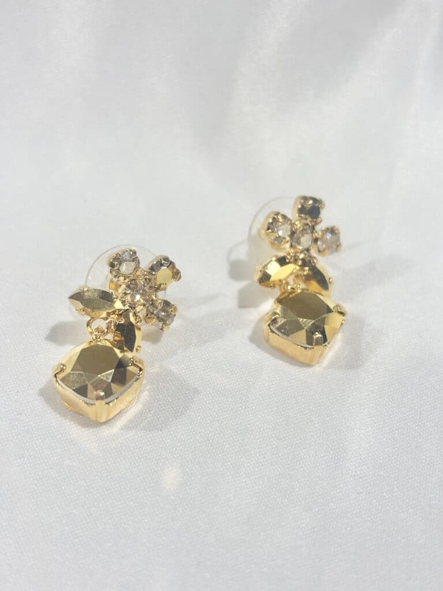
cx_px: 222
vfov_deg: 36.8
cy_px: 296
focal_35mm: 52
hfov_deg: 28.0
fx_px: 887
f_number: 1.6
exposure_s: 1/240
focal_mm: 5.96
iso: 32
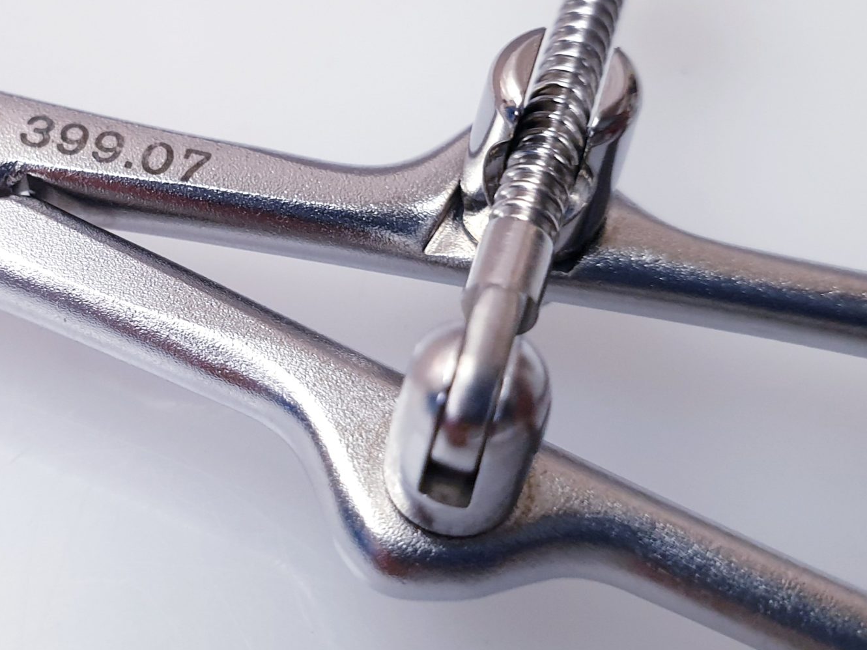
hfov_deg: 37.1
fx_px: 1252
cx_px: 193
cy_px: 245
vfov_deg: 29.0
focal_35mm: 50
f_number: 2.4
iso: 160
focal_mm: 4.3
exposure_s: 1/50
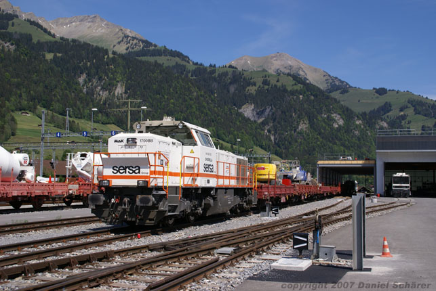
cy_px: 146
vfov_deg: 32.0
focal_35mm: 42
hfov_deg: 46.4
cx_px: 218
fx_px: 509
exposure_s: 1/500
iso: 100
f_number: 6.3
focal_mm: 28
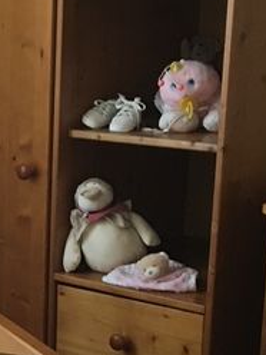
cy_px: 372
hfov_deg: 12.0
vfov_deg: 16.4
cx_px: -140
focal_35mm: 117
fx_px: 1199
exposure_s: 1/33
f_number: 2.2
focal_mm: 4.15
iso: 250
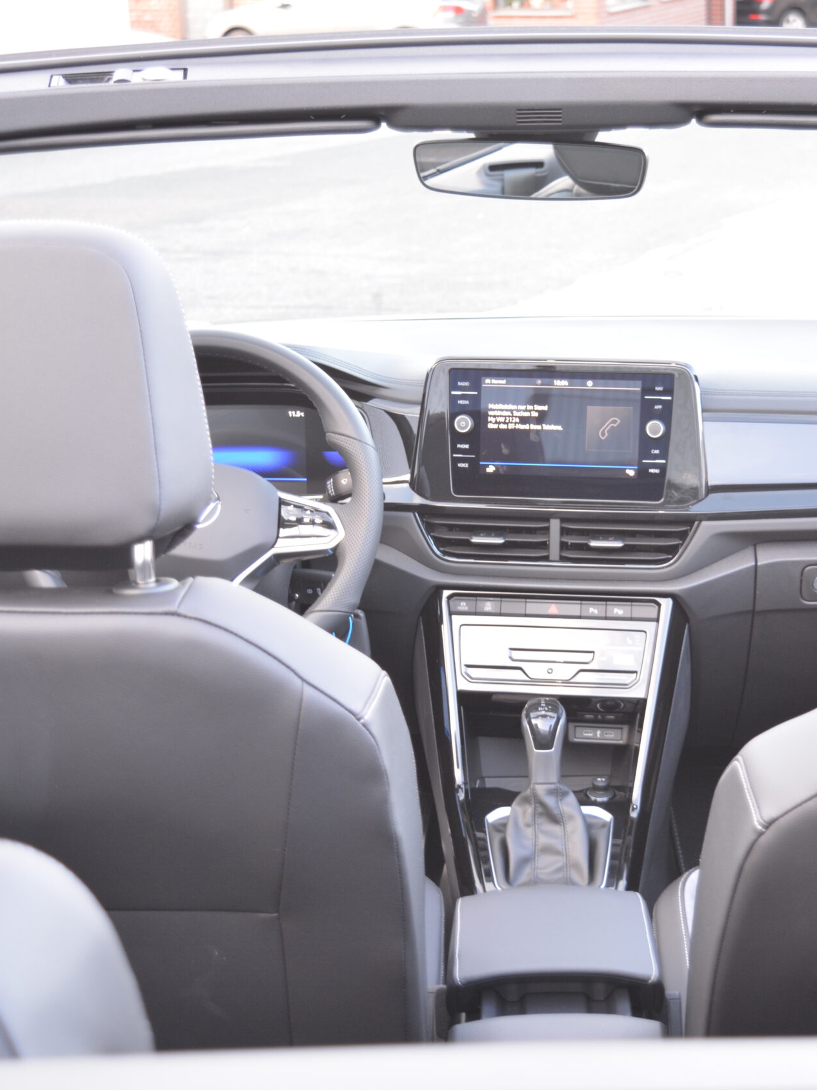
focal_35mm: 70
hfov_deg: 20.9
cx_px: 550
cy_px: 550
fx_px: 2203
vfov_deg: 27.8
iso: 320
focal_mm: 32
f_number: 4.5
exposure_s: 1/13
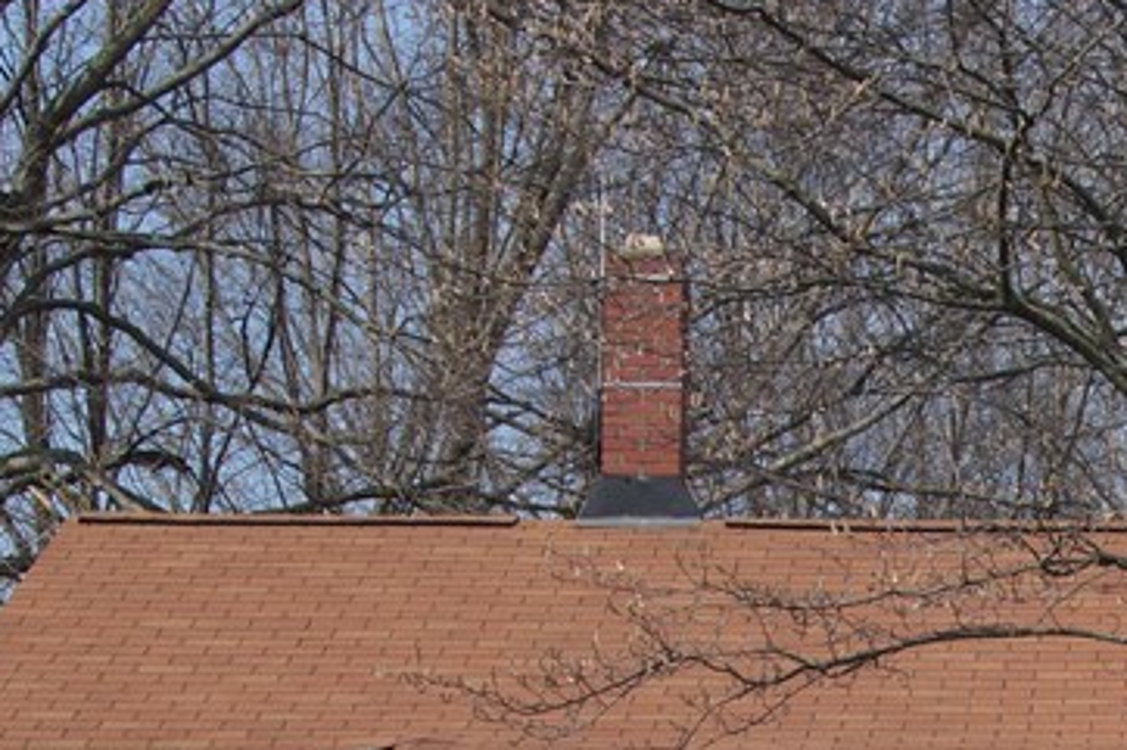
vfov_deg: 10.5
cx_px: 1213
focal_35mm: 126
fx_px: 3943
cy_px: 1102
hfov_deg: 15.9
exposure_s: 1/320
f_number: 8
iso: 100
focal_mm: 28
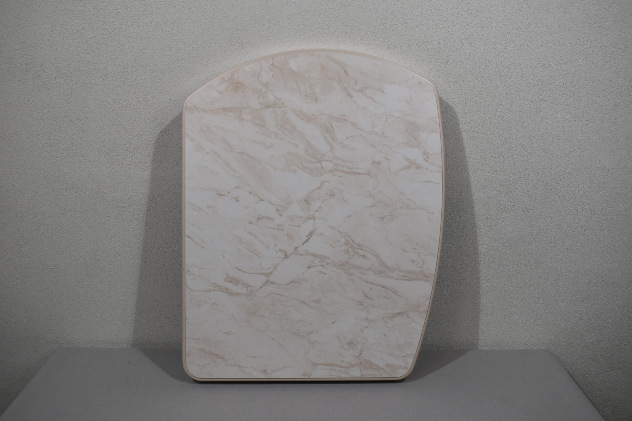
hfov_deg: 53.1
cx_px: 316
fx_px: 632
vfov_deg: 36.9
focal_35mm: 36
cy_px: 210
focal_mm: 24
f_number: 5.6
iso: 220
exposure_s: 1/125
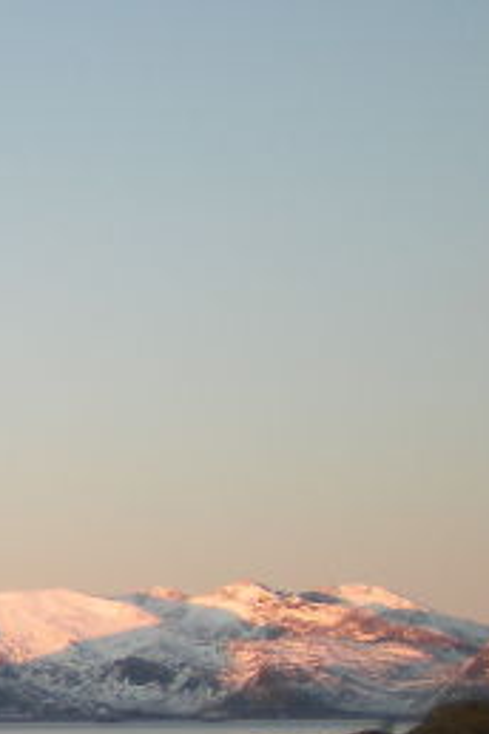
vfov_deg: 15.1
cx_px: -546
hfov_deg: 9.4
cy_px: 523
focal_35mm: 135
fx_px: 2750
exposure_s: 1/117
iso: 64
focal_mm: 6.3
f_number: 3.1
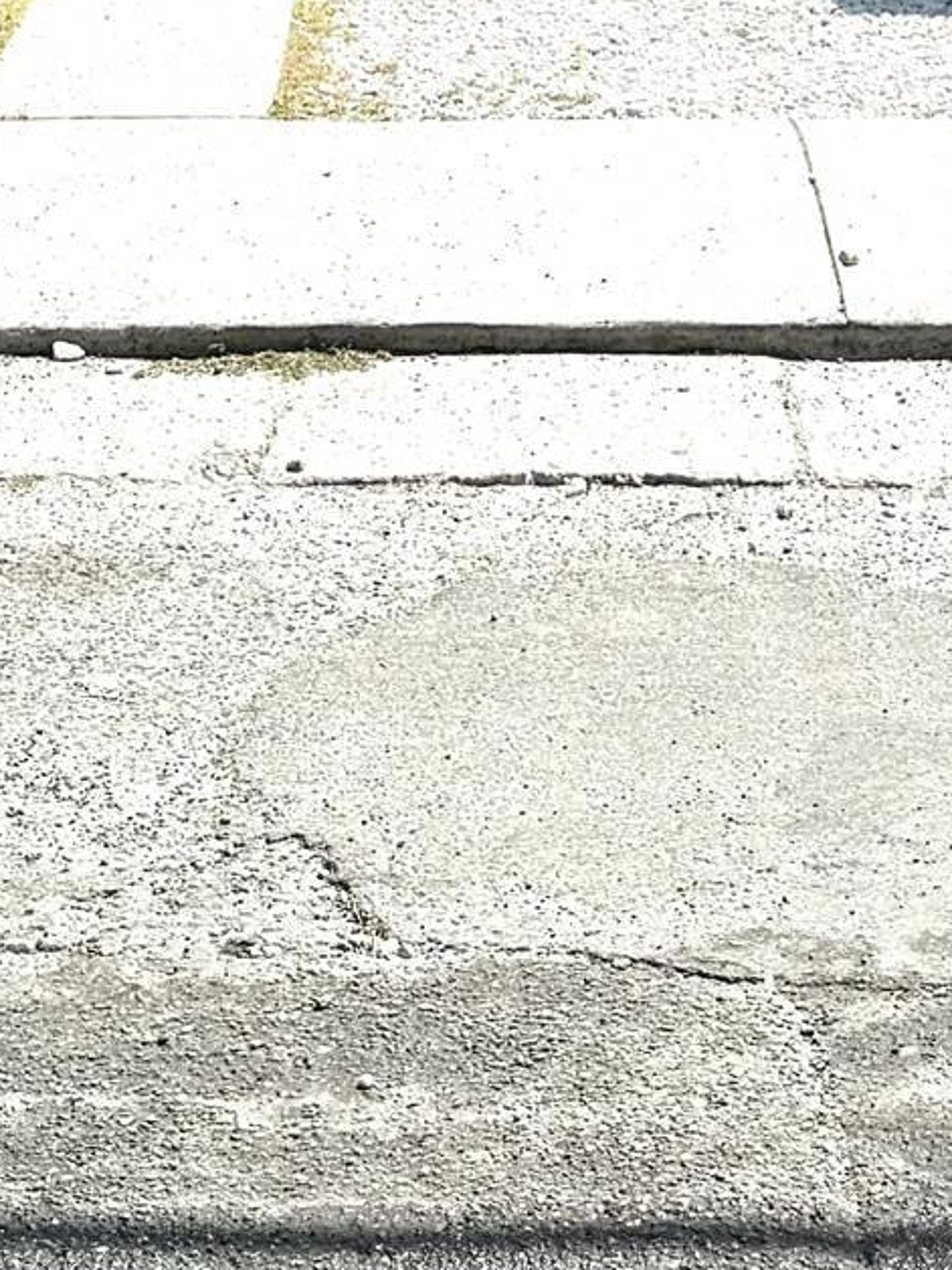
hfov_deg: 16.8
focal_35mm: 88
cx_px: 554
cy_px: -868
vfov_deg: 18.5
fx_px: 3227
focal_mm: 6.76
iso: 80
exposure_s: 1/6711
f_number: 1.78
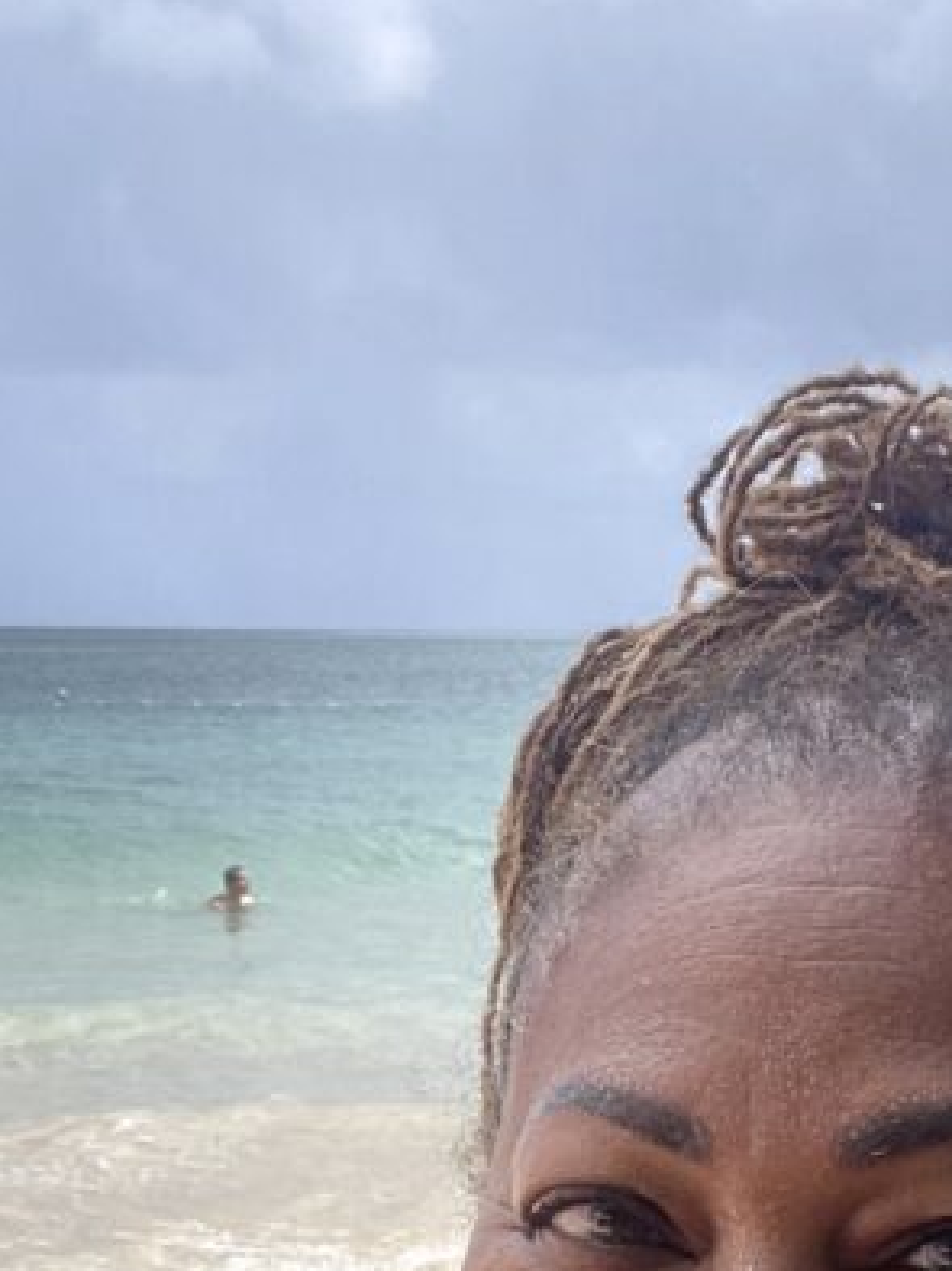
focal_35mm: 78
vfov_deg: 23.2
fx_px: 2863
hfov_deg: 18.8
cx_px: 349
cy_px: 1477
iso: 25
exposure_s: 1/416
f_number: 2.2
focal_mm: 2.71
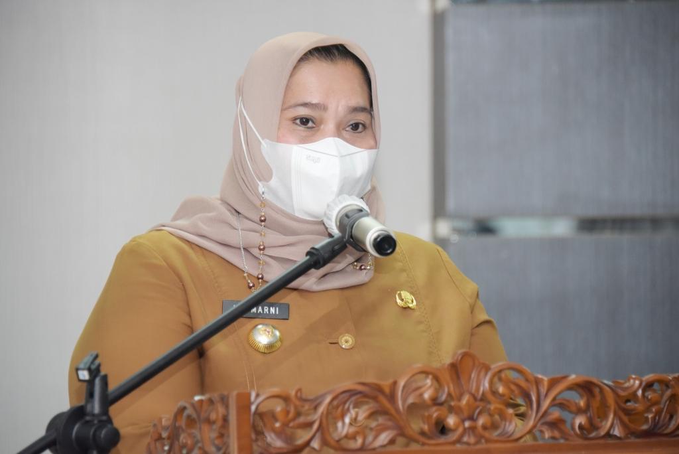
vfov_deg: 6.6
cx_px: 340
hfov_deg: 9.8
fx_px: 3963
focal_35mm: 210
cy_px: 227
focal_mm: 210
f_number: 5.6
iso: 4000
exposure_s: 1/200
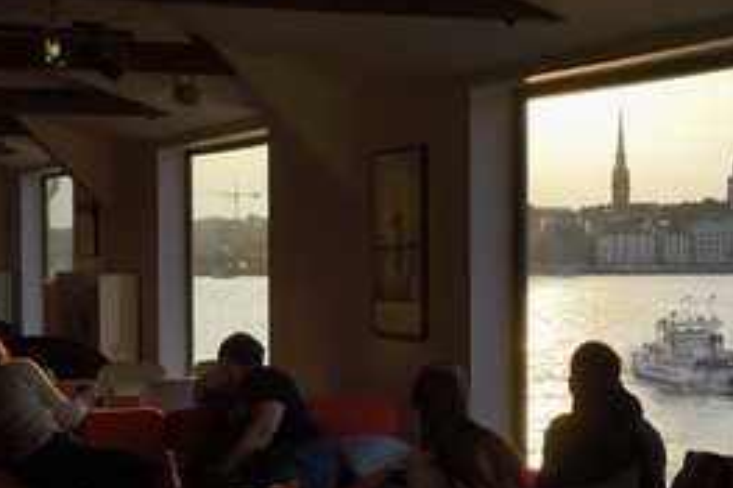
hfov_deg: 28.1
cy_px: 310
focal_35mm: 72
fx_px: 1465
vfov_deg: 18.9
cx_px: 346
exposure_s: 1/250
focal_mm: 45
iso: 400
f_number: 10
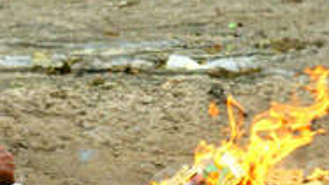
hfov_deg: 2.6
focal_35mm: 831
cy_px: 113
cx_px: 341
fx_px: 7246
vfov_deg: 1.5
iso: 200
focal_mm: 110
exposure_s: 1/200
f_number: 8
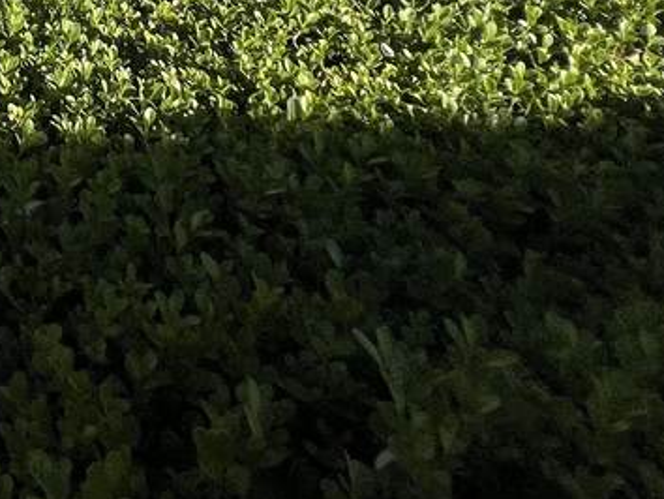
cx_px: -328
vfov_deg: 21.4
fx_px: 902
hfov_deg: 27.7
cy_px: -379
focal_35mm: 47
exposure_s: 1/2137
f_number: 1.8
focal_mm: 1.57
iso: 32
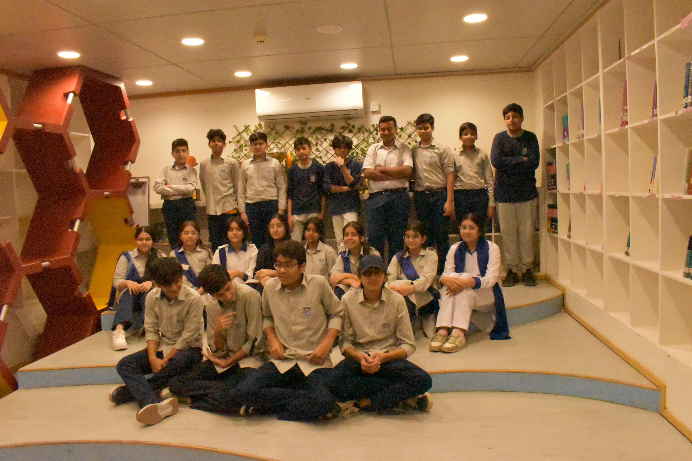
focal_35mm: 27
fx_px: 519
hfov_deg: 67.4
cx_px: 346
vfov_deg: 47.9
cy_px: 230
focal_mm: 18
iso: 20000
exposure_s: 1/125
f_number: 18
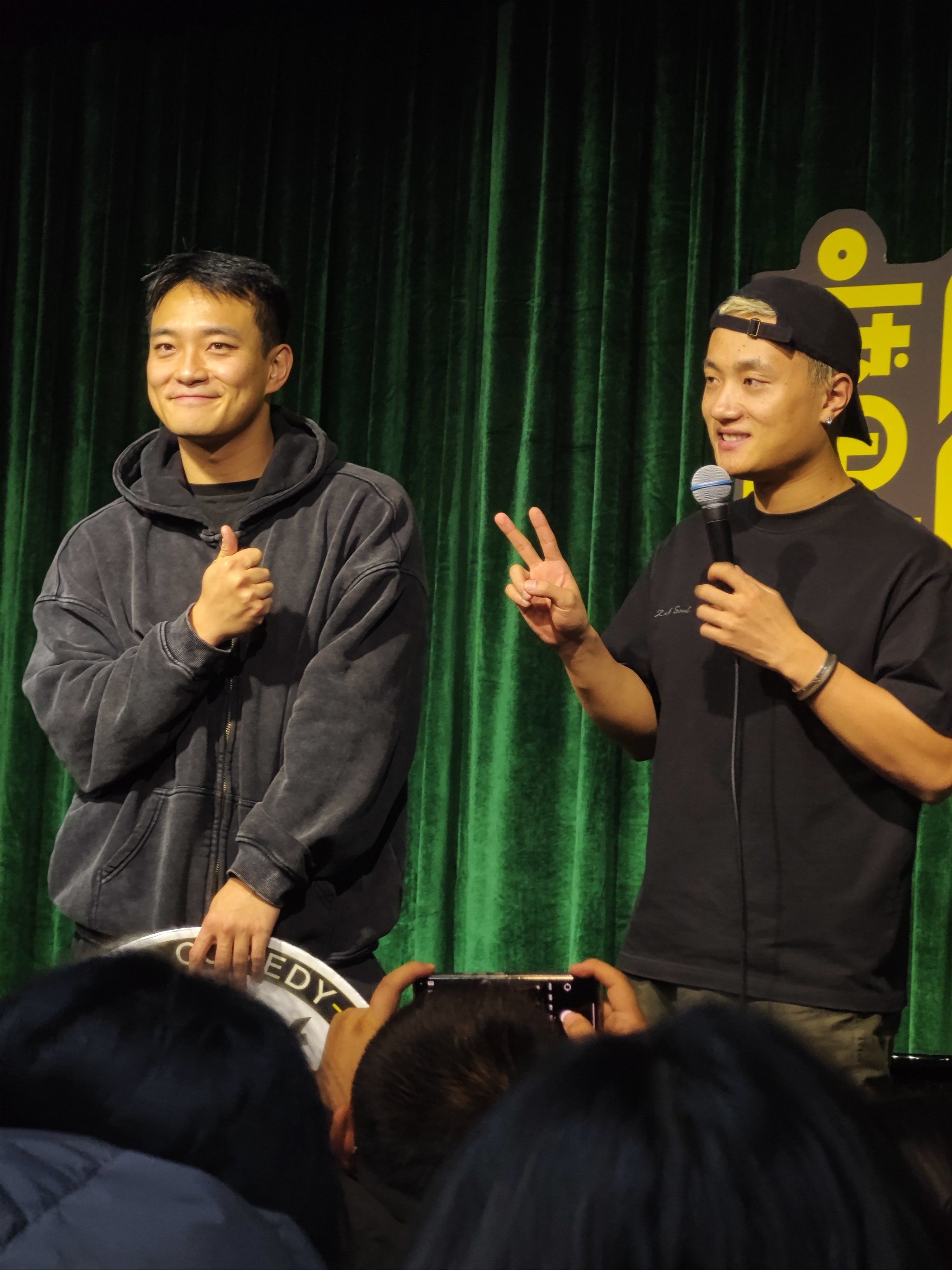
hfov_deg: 12.3
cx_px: 476
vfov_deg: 16.4
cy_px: 635
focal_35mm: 120
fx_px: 4401
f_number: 4.1
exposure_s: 1/33.3
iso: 510
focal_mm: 22
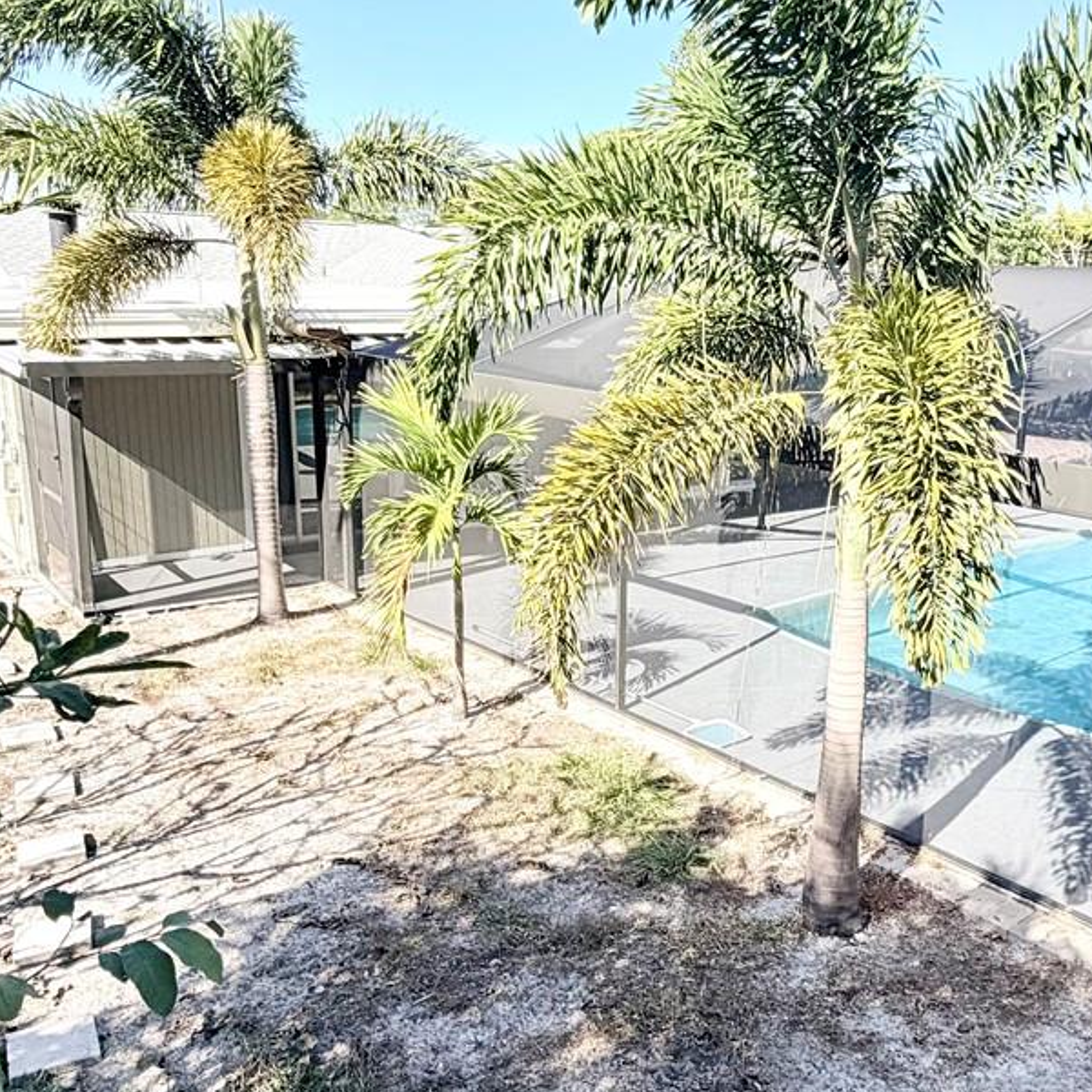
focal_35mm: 33
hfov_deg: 49.0
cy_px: 566
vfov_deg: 49.7
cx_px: 712
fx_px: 1178
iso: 32
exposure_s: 1/770
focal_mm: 2.22
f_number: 2.2
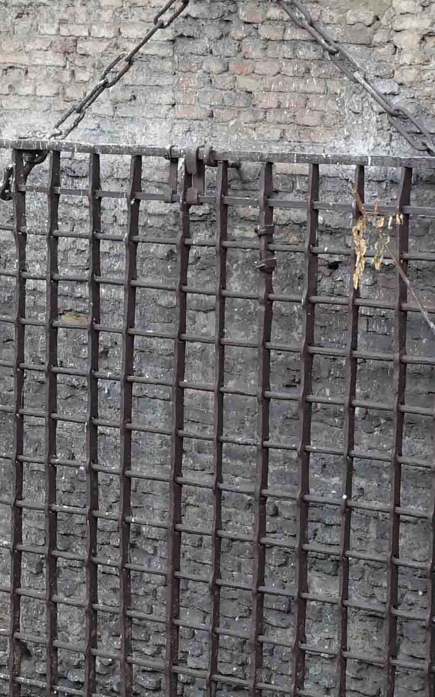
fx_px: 2409
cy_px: 419
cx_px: 54
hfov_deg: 10.3
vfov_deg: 16.4
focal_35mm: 127
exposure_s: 1/400
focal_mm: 11.69
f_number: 4
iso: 400
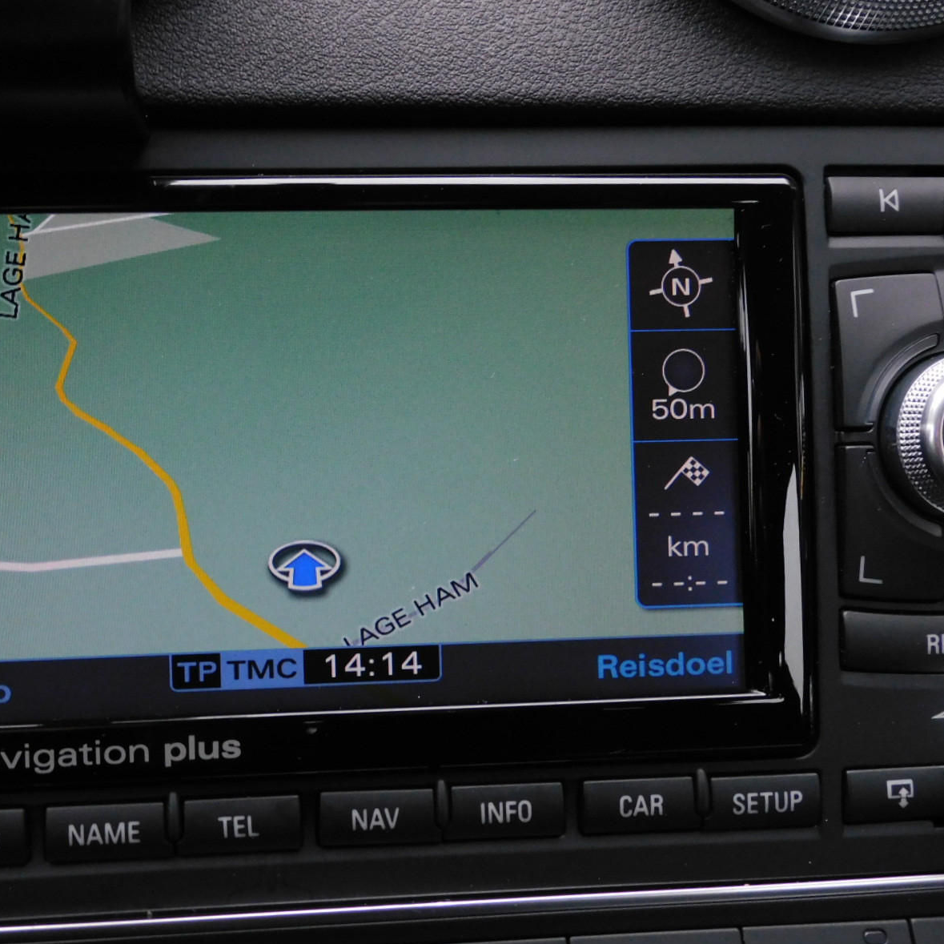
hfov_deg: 45.4
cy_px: 468
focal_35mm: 36
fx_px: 1111
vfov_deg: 46.0
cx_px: 322
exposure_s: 1/30
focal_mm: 5.4
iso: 320
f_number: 3.5
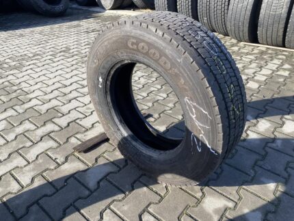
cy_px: 110
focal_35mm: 26
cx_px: 147
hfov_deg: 67.3
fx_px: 221
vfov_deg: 53.1
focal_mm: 4.25
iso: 32
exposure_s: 1/681
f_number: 1.8
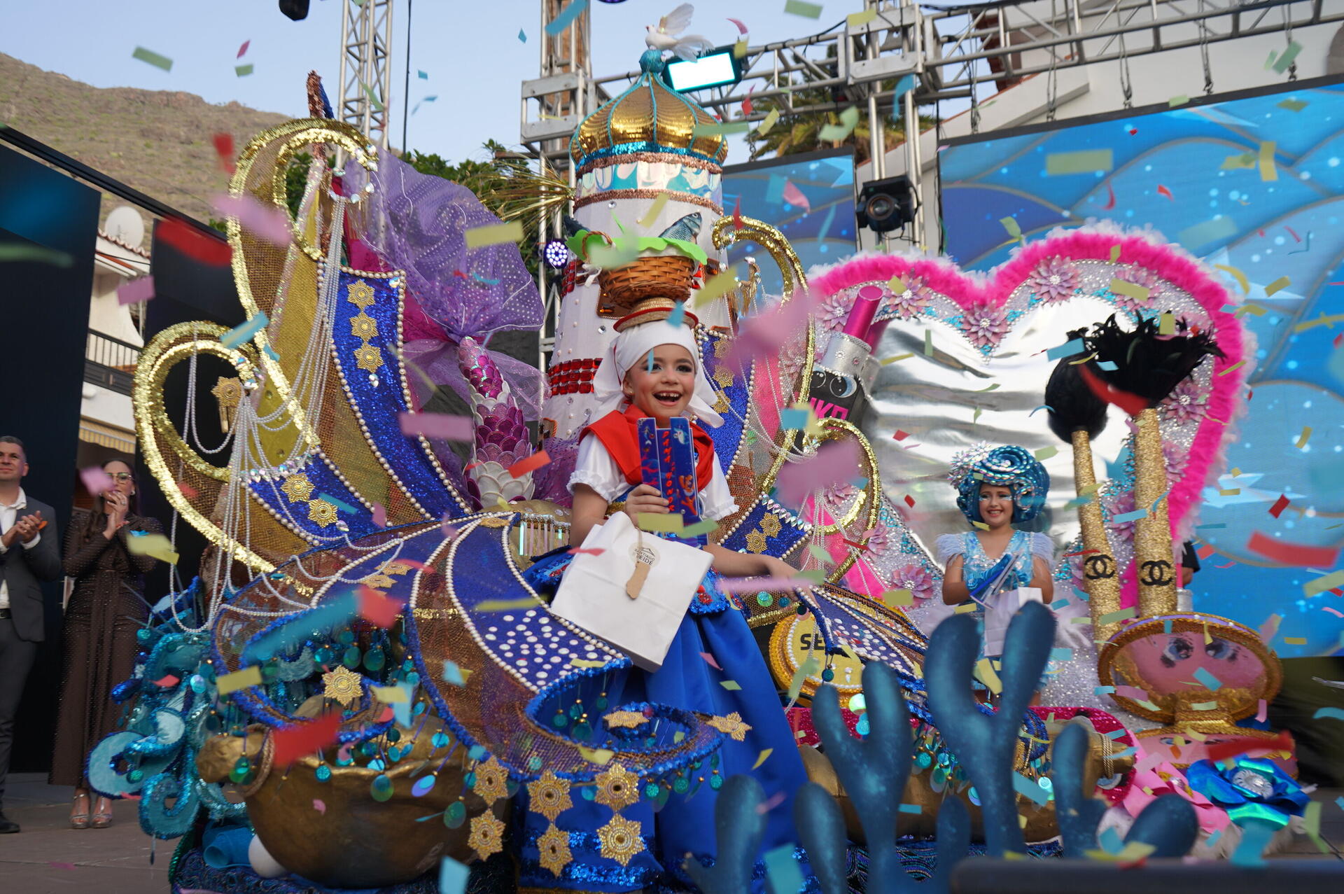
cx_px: 672
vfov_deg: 39.9
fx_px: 1231
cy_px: 447
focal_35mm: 33
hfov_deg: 57.3
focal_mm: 33
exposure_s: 1/250
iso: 100
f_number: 4.5
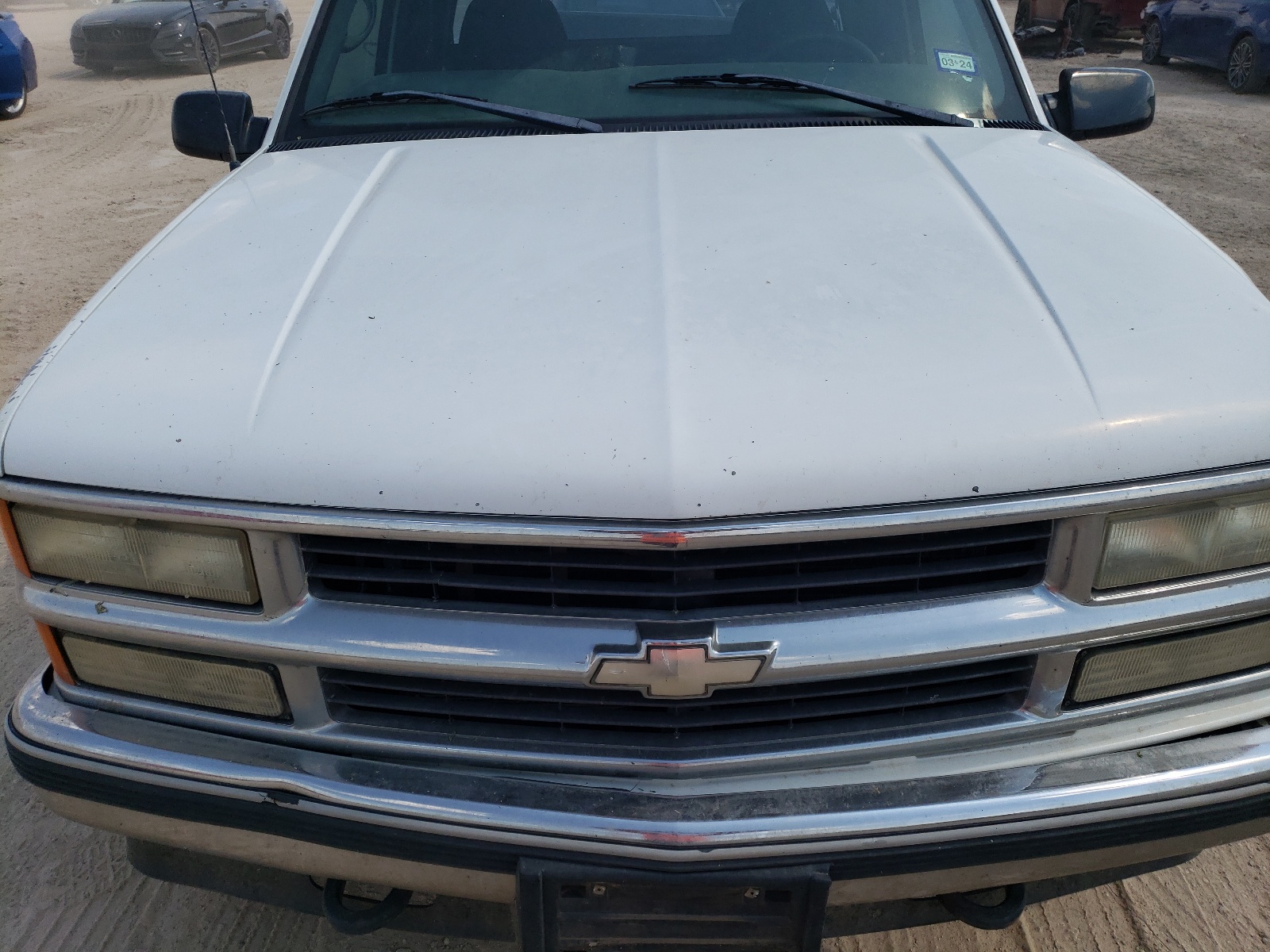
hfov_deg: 67.3
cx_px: 635
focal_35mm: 26
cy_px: 476
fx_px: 954
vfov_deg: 53.1
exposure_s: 1/3333
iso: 50
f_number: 1.5
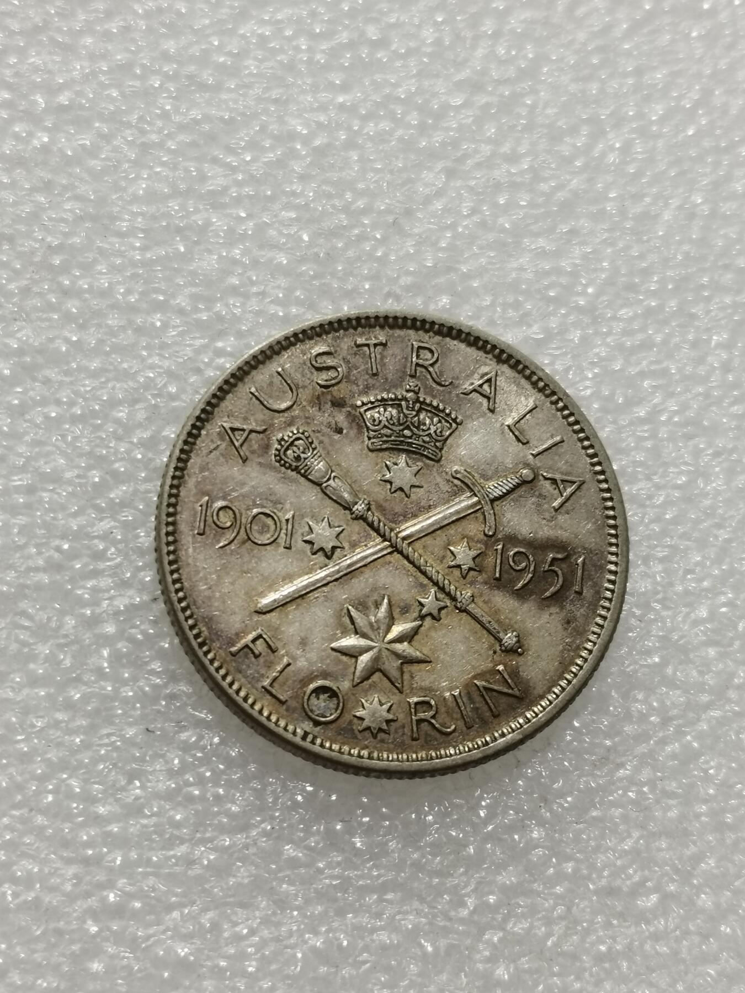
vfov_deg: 28.6
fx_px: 1951
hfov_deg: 21.6
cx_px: 372
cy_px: 496
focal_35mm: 68
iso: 80
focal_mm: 5.58
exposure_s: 1/100
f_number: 1.8
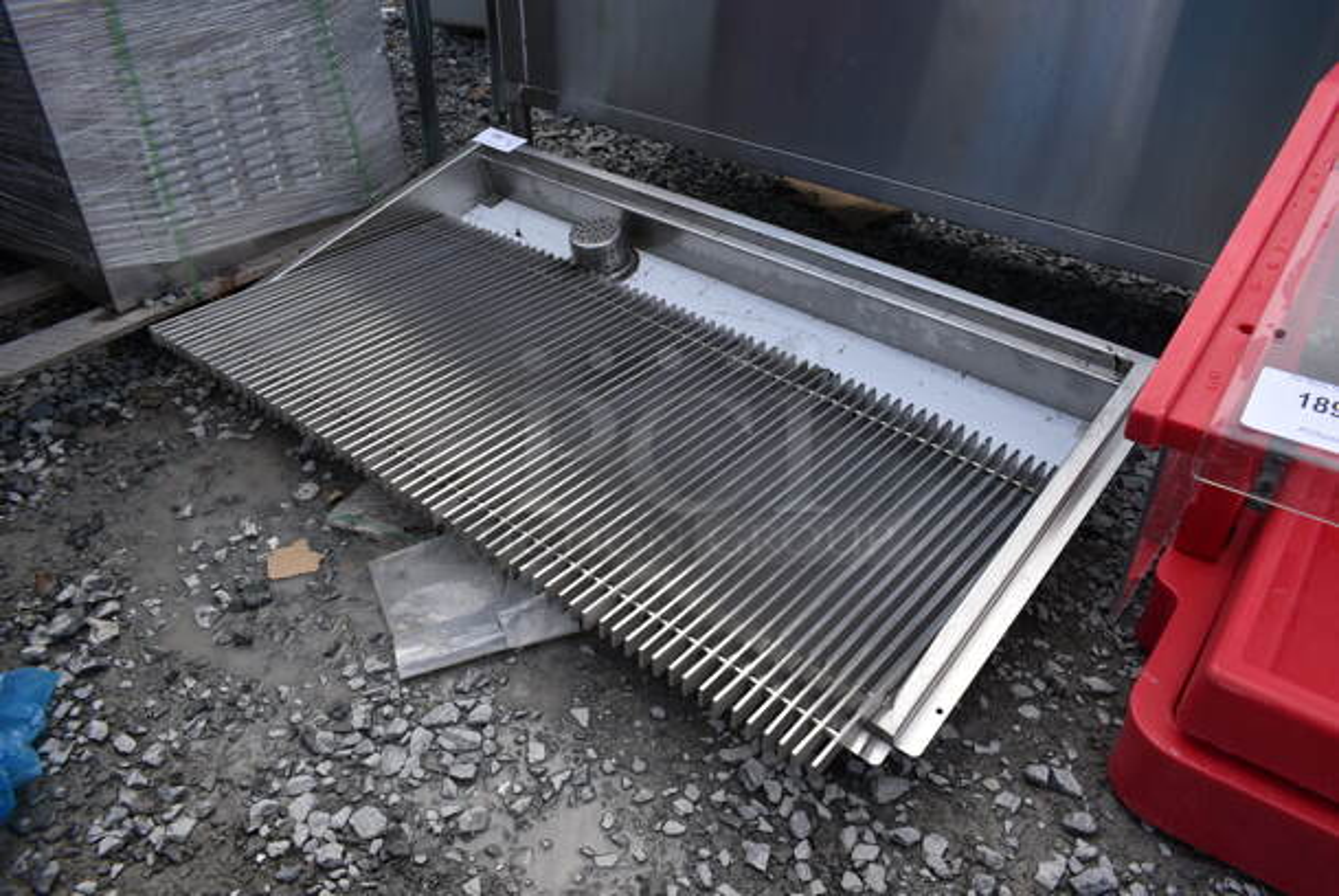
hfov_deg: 67.3
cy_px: 448
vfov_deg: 48.0
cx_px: 670
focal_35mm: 27
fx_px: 1005
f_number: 6.3
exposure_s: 1/160
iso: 100
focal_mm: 18
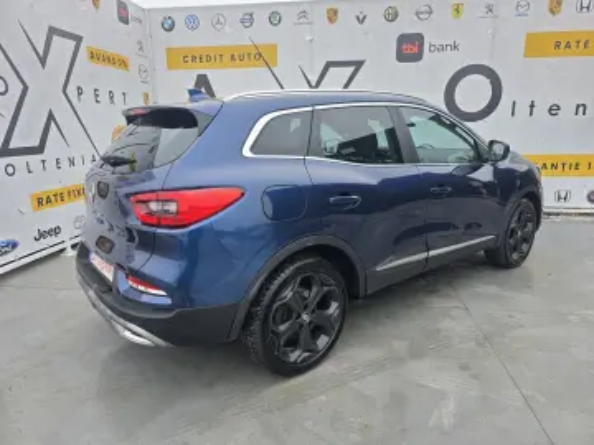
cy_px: 222
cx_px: 297
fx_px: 395
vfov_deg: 58.9
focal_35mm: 23
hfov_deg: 73.9
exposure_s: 1/180
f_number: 1.7
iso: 40
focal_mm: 6.3
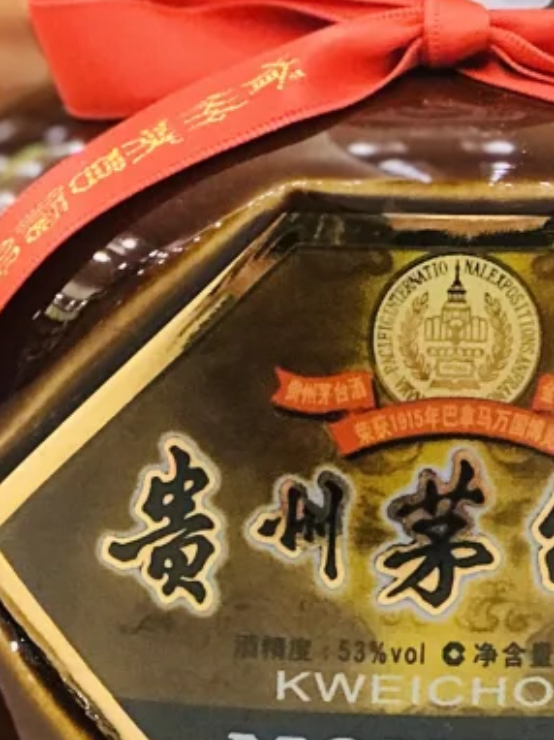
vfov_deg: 9.1
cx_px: 161
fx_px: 4593
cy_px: -134
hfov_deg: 6.9
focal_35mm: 215
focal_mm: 6.6
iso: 250
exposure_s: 1/50
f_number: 2.8
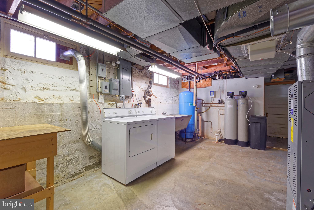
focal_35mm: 16
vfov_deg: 73.8
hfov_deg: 96.7
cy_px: 105
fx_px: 140
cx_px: 157
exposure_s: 1/2
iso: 320
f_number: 13
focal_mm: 16
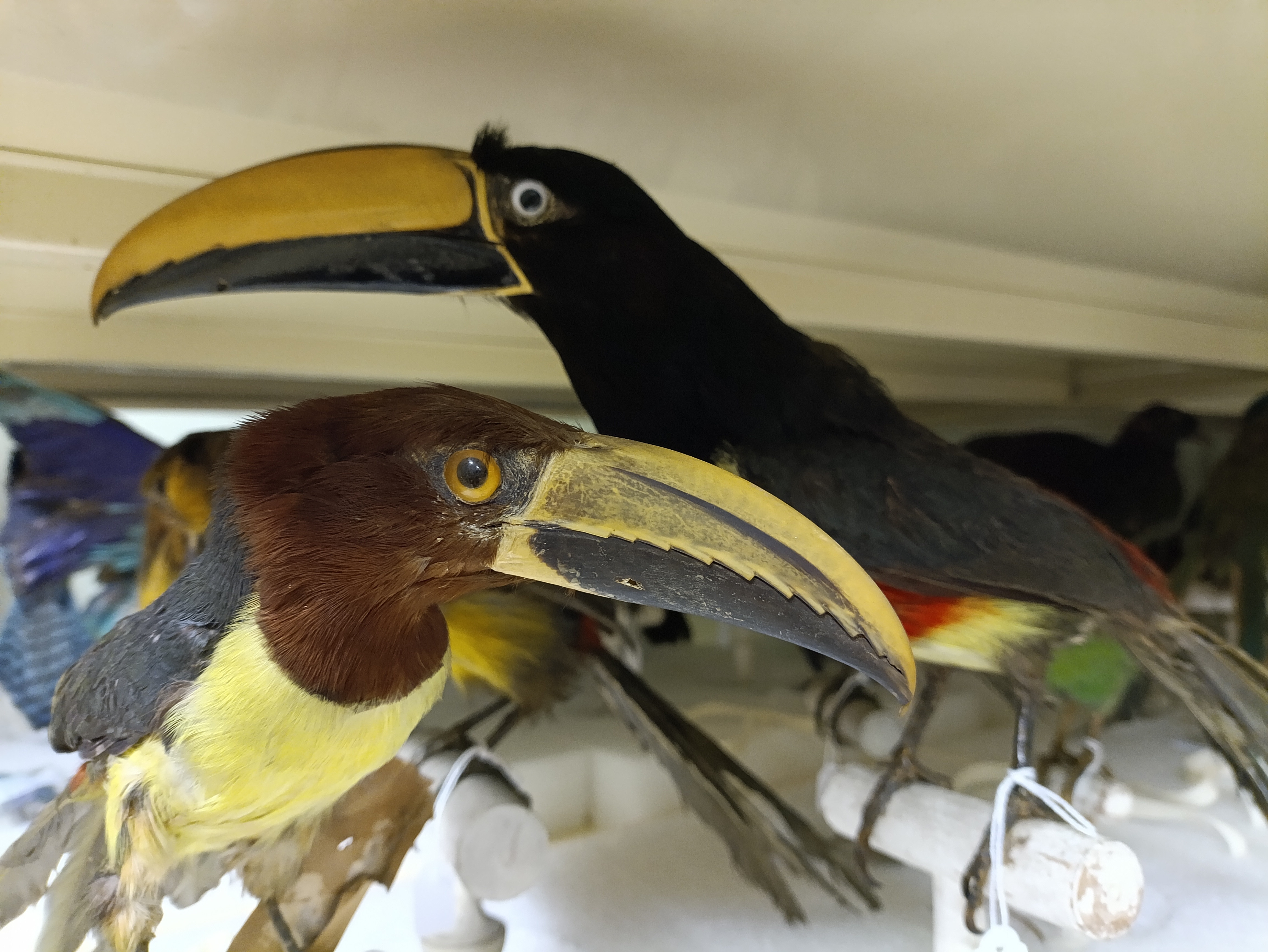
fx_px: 916
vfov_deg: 54.9
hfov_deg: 69.4
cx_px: 634
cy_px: 476
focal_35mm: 25
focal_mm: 4.71
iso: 1250
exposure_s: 1/25
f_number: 1.7
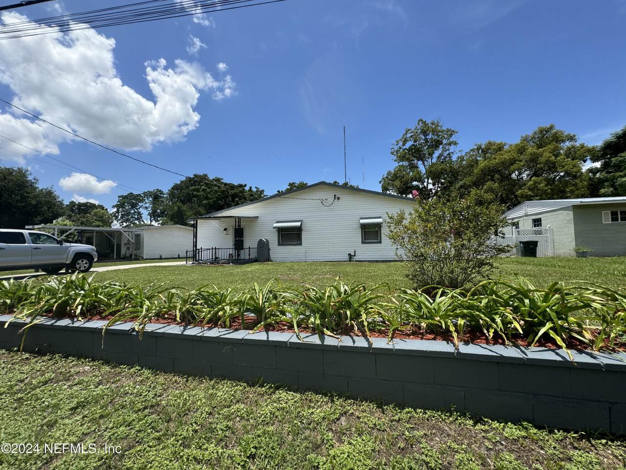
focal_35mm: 14
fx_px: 253
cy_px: 235
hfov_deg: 102.1
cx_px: 313
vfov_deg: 85.7
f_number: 2.2
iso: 50
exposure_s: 1/1637
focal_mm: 2.22
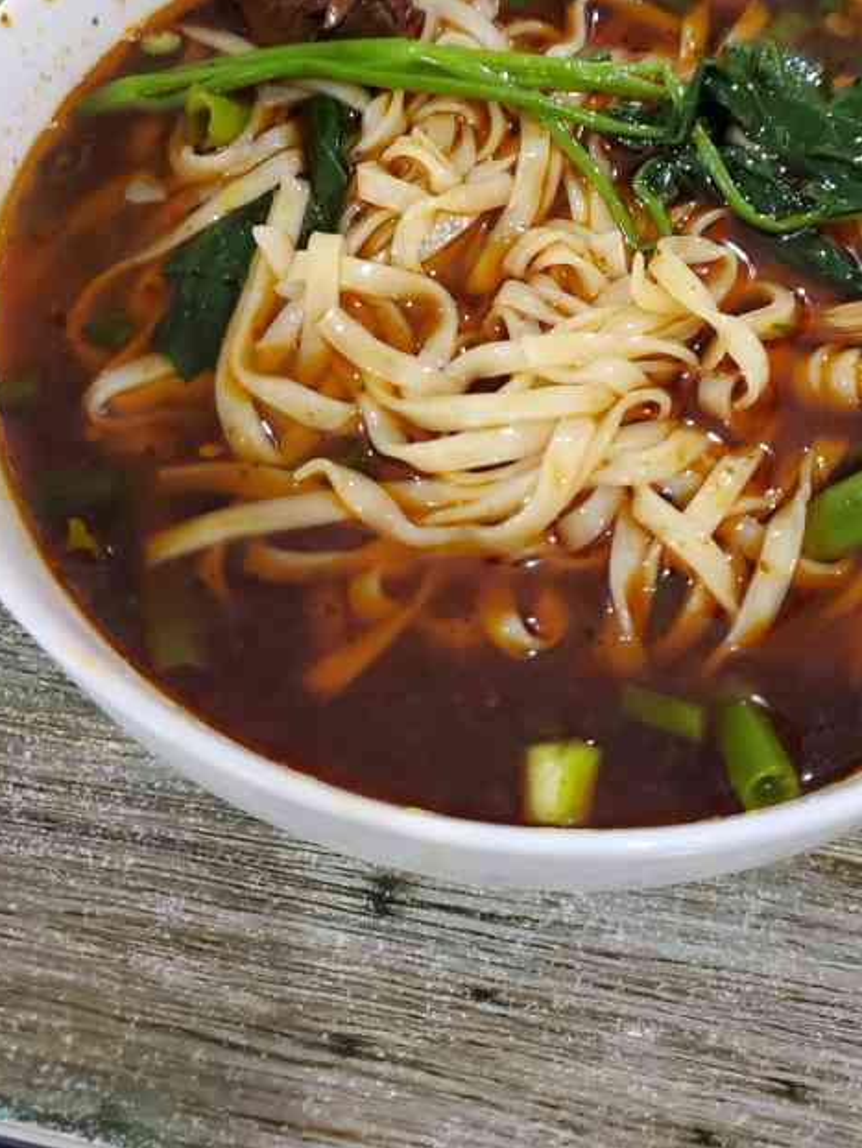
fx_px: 1294
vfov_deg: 46.9
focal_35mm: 39
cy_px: 357
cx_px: 594
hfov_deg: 36.4
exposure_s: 1/50
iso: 400
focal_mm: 4.3
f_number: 1.5
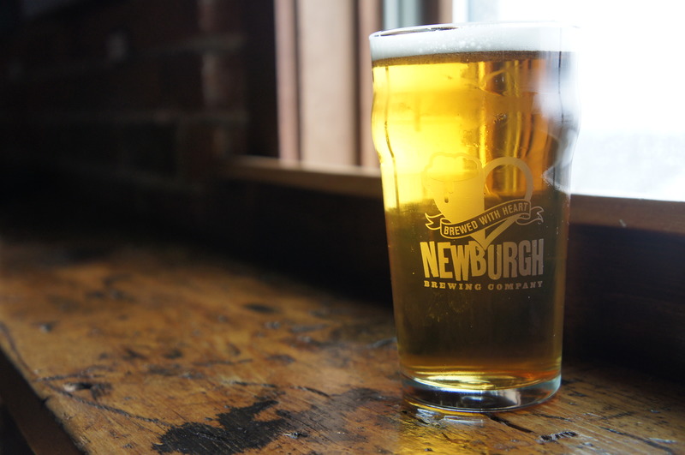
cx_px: 342
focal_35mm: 50
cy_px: 228
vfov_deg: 27.2
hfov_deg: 40.0
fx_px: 941
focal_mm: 33
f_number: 4.5
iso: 400
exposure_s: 1/60
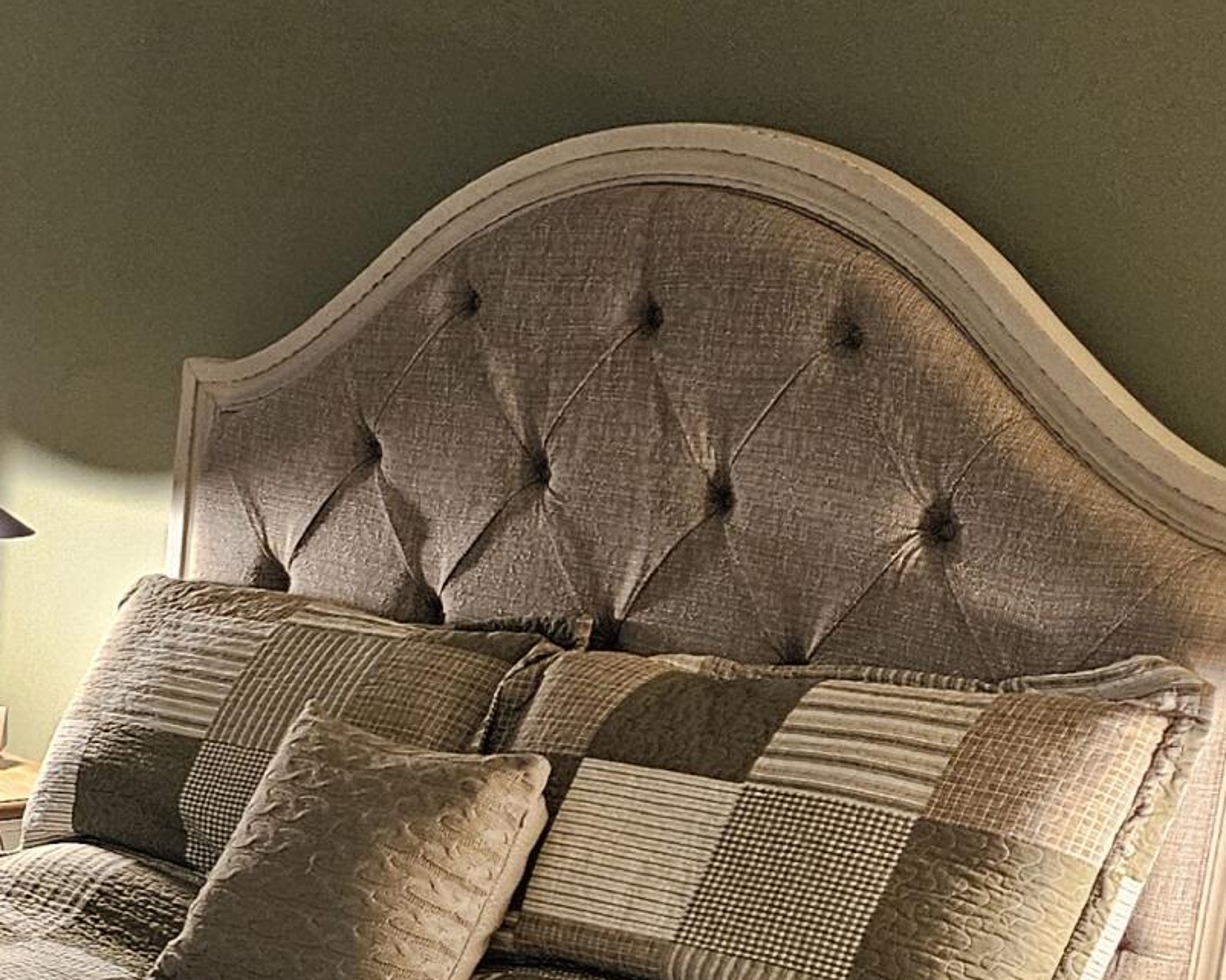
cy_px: 789
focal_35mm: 84
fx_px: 3047
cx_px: -483
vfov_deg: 18.1
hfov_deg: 20.3
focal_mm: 5.4
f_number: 1.8
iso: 640
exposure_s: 1/120
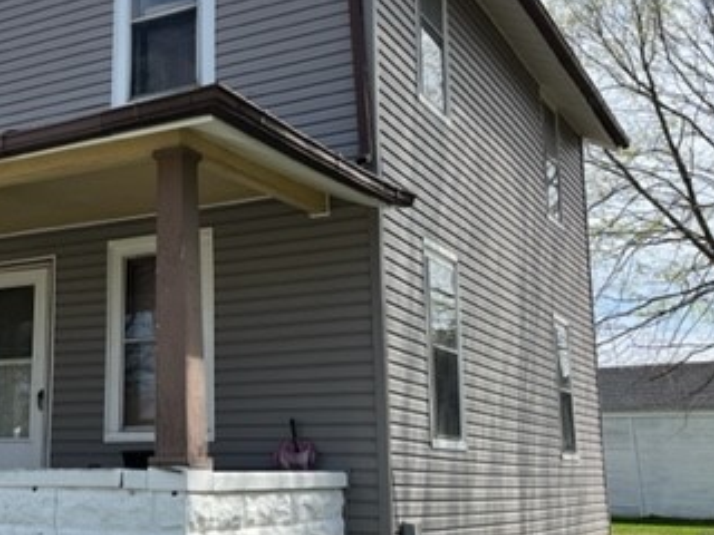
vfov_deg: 28.0
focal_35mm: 52
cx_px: 100
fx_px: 1073
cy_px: 239
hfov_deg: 35.1
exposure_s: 1/2755
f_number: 1.6
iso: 50
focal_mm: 5.1
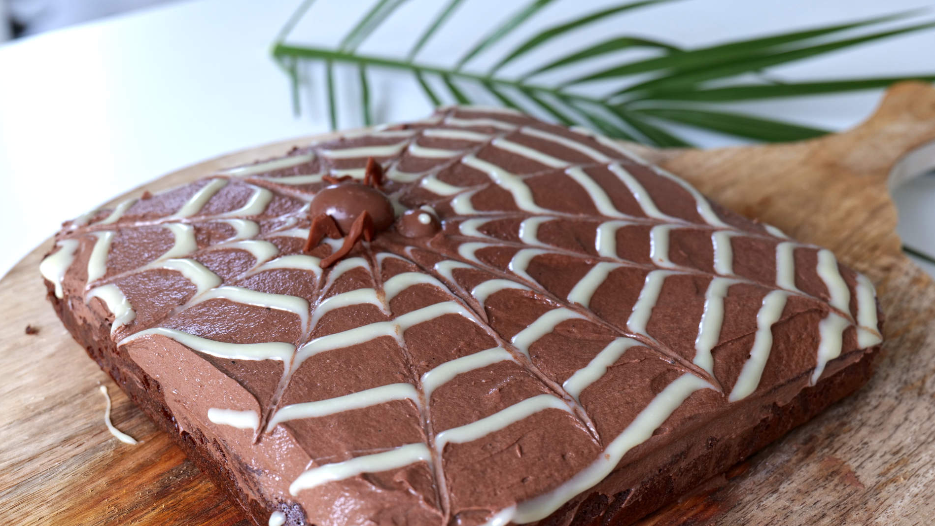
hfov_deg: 39.2
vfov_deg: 22.6
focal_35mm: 53
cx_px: 473
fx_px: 1314
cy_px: 312
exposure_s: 1/60
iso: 640
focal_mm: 50
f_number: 8
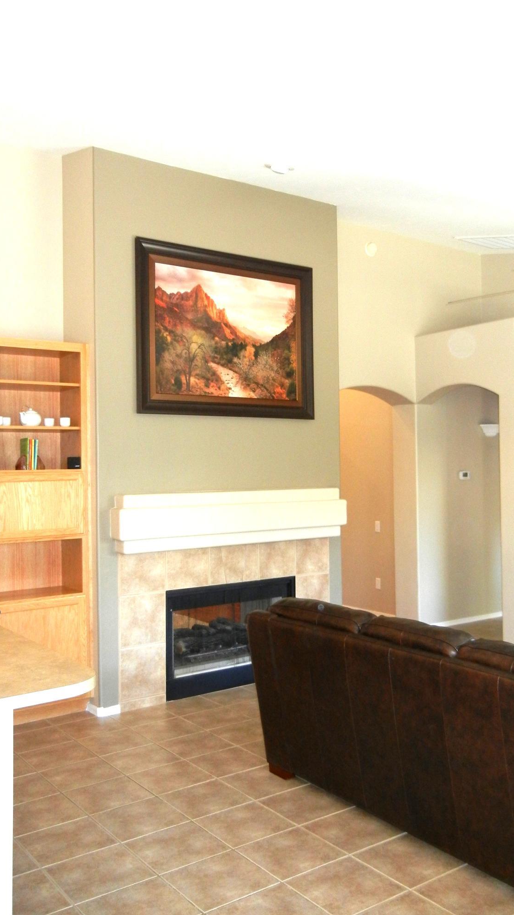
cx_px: 293
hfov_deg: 35.6
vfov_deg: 59.5
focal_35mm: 33
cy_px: 454
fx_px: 800
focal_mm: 5.4
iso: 330
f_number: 3.5
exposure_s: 1/30
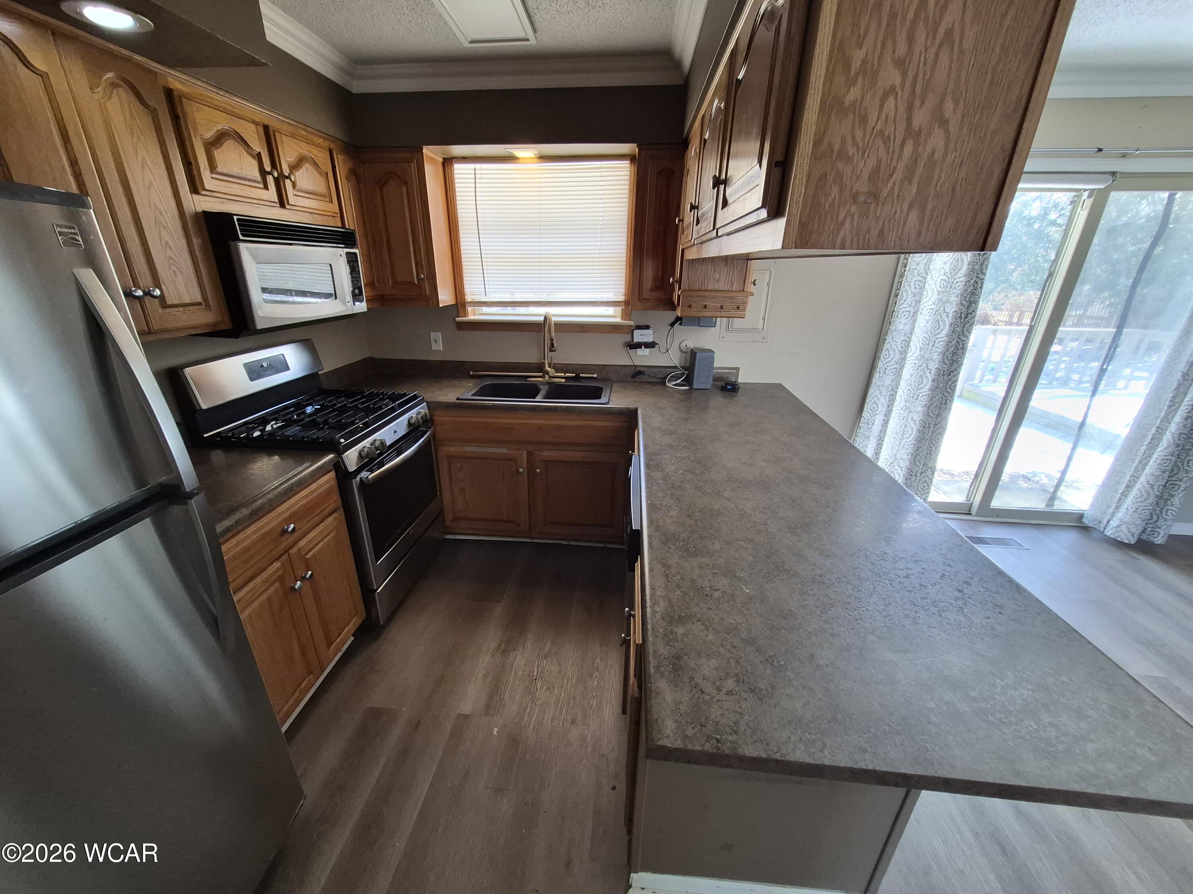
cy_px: 447
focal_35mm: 13
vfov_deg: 89.9
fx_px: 448
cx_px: 596
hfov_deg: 106.2
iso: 200
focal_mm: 1.74
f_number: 2.2
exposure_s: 1/60
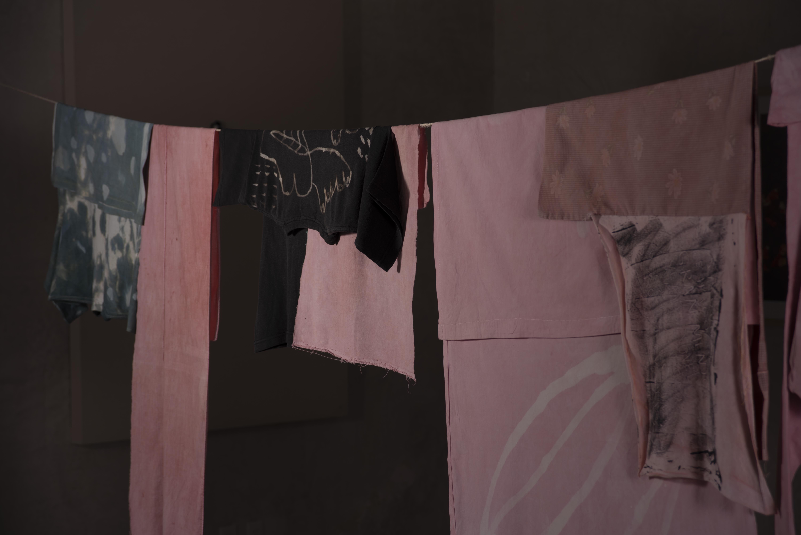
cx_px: 400
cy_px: 268
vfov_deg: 13.1
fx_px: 2337
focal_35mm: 105
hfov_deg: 19.4
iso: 50
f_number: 8
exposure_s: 1/80
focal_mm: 105
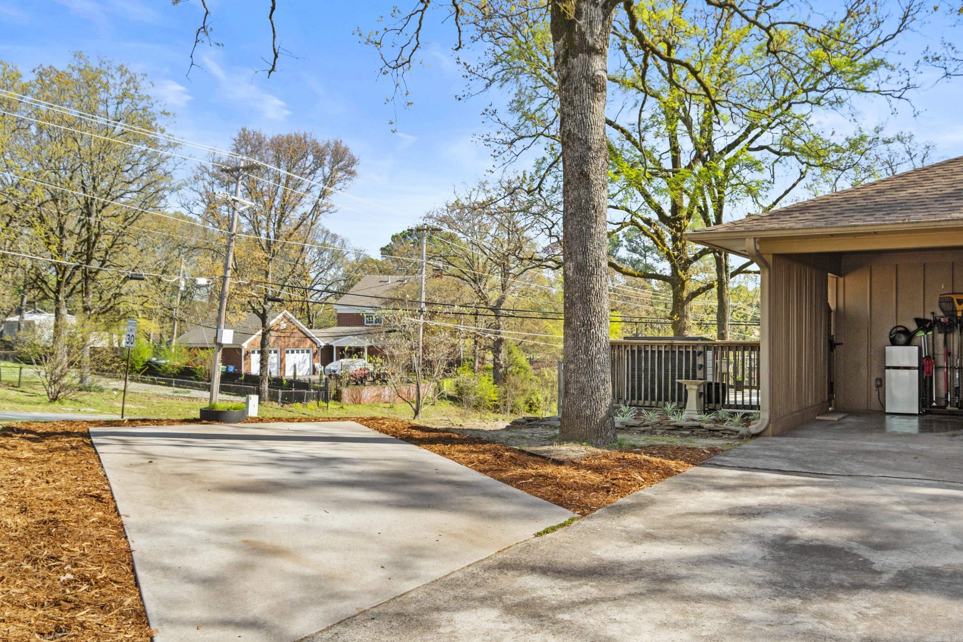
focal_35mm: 31
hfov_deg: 60.3
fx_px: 829
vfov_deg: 42.3
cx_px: 482
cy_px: 321
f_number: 8
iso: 400
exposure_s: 1/100
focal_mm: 20.9
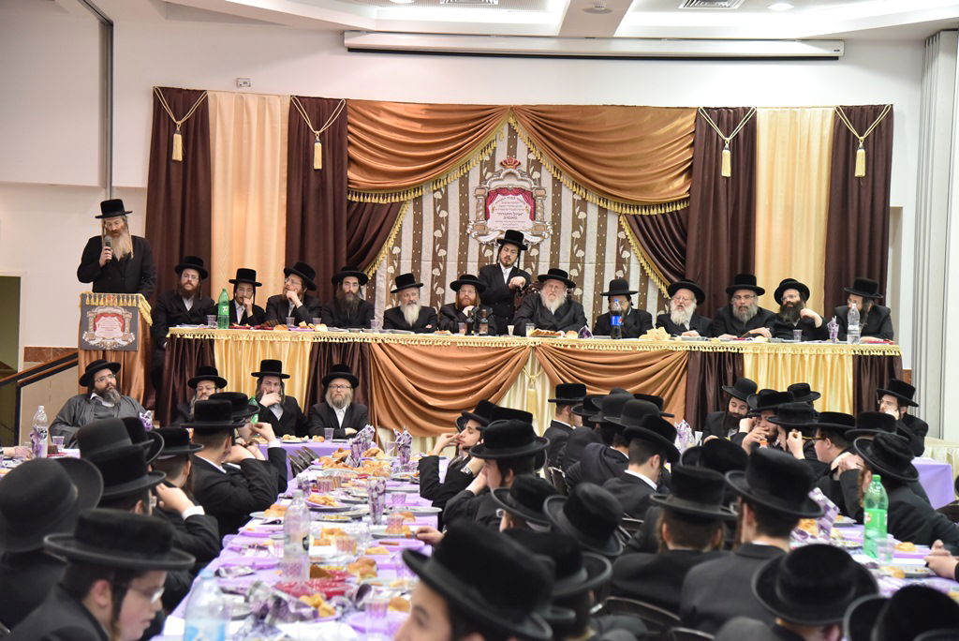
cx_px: 480
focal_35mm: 66
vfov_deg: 20.6
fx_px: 1759
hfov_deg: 30.5
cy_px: 320
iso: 2500
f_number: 4
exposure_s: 1/320
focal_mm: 66
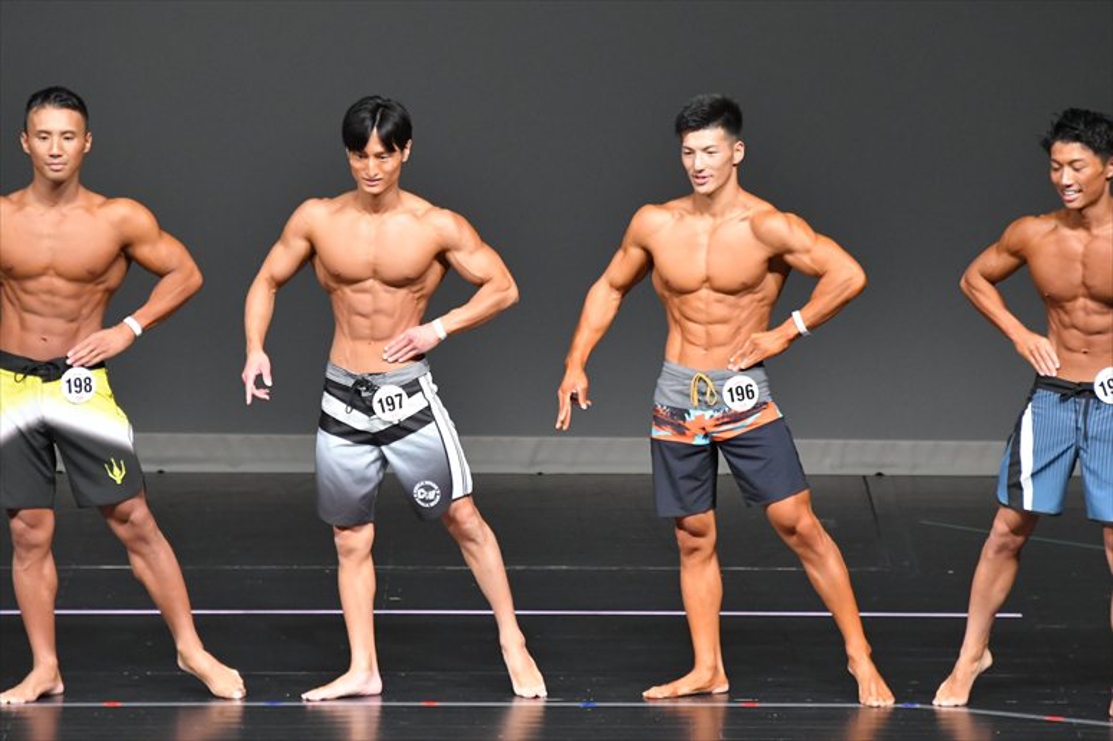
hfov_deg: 6.5
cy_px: 370
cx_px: 556
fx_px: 9734
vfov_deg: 4.4
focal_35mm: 315
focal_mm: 210
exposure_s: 1/400
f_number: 5.6
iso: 5000
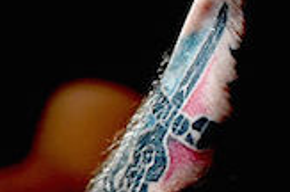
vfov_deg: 1.6
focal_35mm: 829
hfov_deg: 2.5
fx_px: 6665
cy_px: -244
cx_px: 728
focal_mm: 150
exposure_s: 1/320
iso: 2500
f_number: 4.5
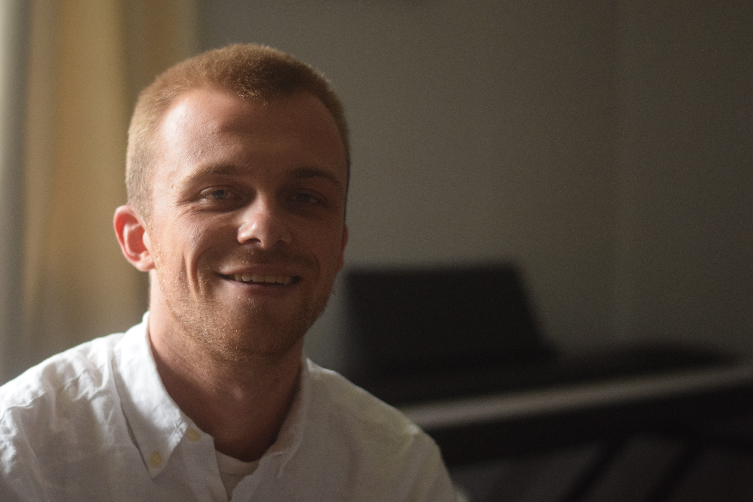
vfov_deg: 18.2
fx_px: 1569
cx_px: 376
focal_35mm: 75
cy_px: 251
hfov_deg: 27.0
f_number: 1.8
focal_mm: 50
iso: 1600
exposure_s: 1/100
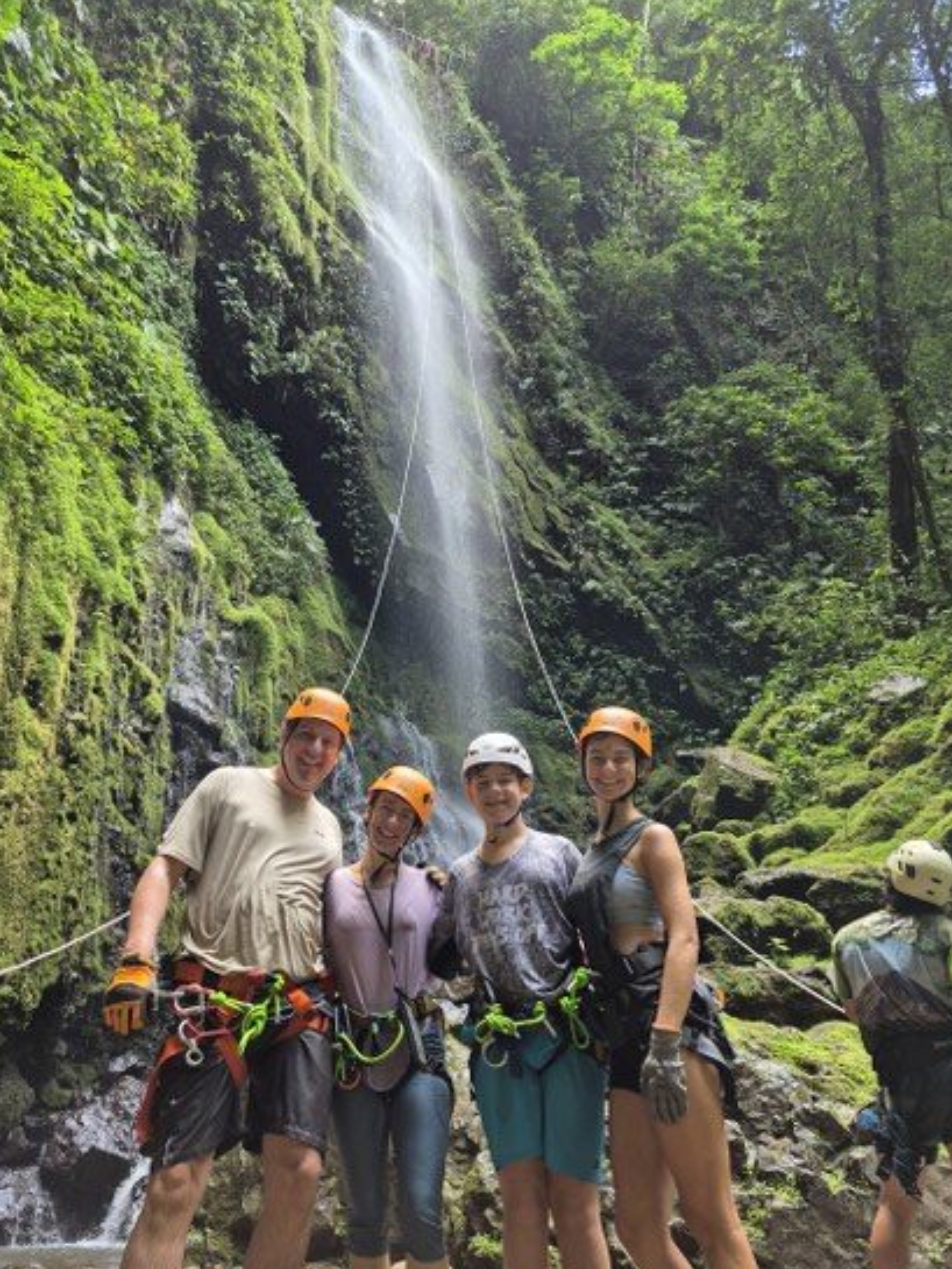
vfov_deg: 65.3
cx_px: 410
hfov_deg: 51.2
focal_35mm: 27
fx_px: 990
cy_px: 661
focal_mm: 5.4
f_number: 1.8
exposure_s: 1/180
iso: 125
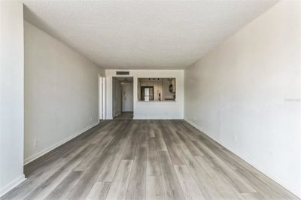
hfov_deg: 96.8
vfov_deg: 73.6
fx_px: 134
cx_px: 150
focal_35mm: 16
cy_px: 100
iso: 1600
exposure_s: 1/320
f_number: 8
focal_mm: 16
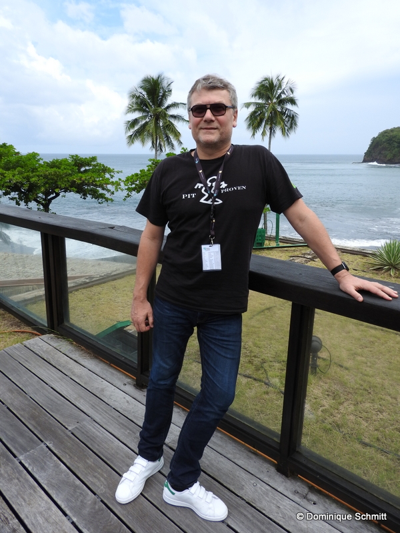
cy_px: 266
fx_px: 370
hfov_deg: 56.8
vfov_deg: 71.6
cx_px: 200
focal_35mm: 24
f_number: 3.3
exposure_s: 1/1000
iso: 100
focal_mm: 4.3
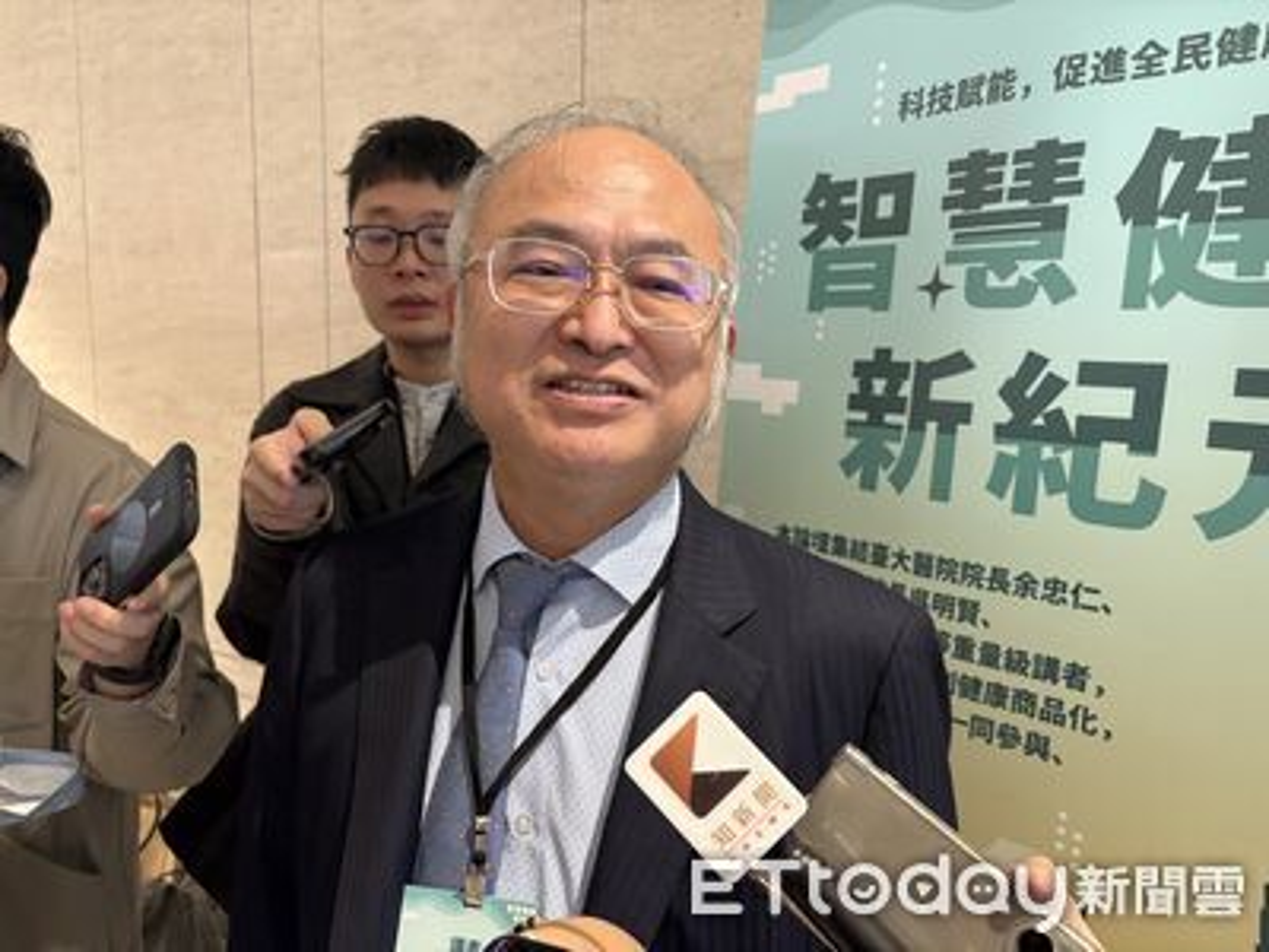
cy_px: 476
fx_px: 953
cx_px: 634
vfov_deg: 53.1
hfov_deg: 67.3
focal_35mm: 26
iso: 320
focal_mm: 5.96
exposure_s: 1/60
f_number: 1.6
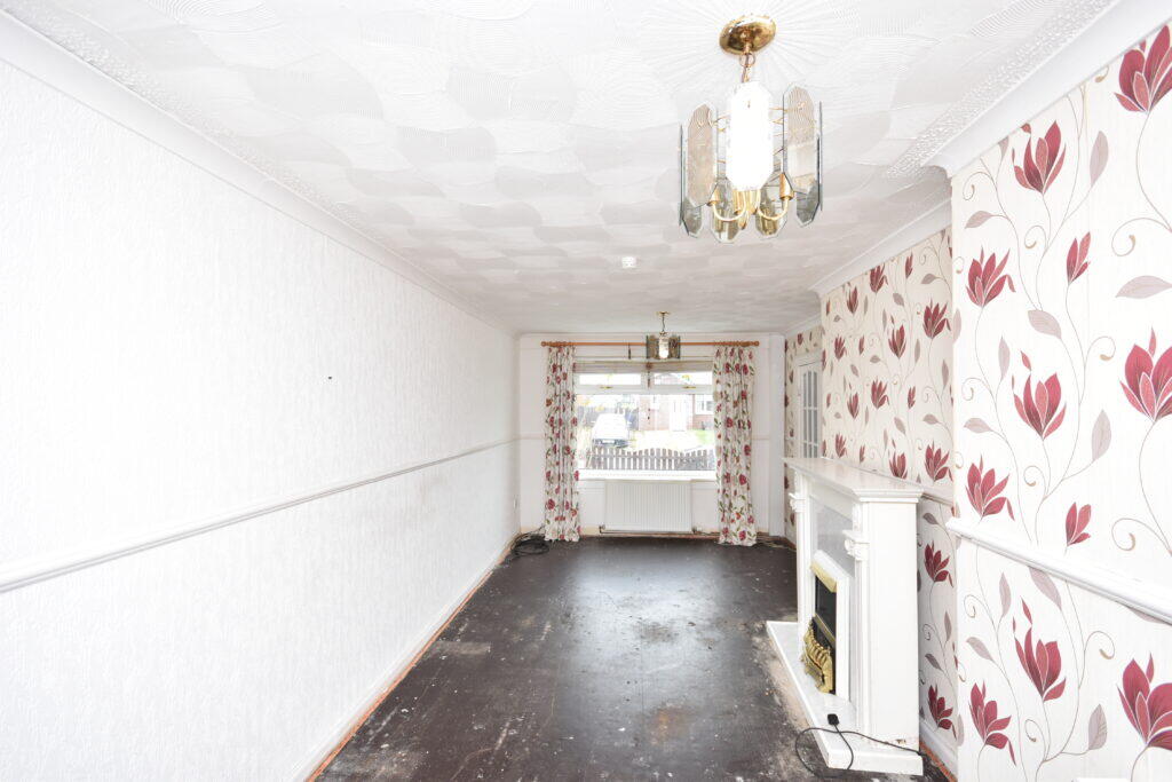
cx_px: 586
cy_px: 391
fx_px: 488
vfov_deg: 77.3
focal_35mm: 15
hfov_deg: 100.4
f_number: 5.6
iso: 400
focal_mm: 10
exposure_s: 1/125
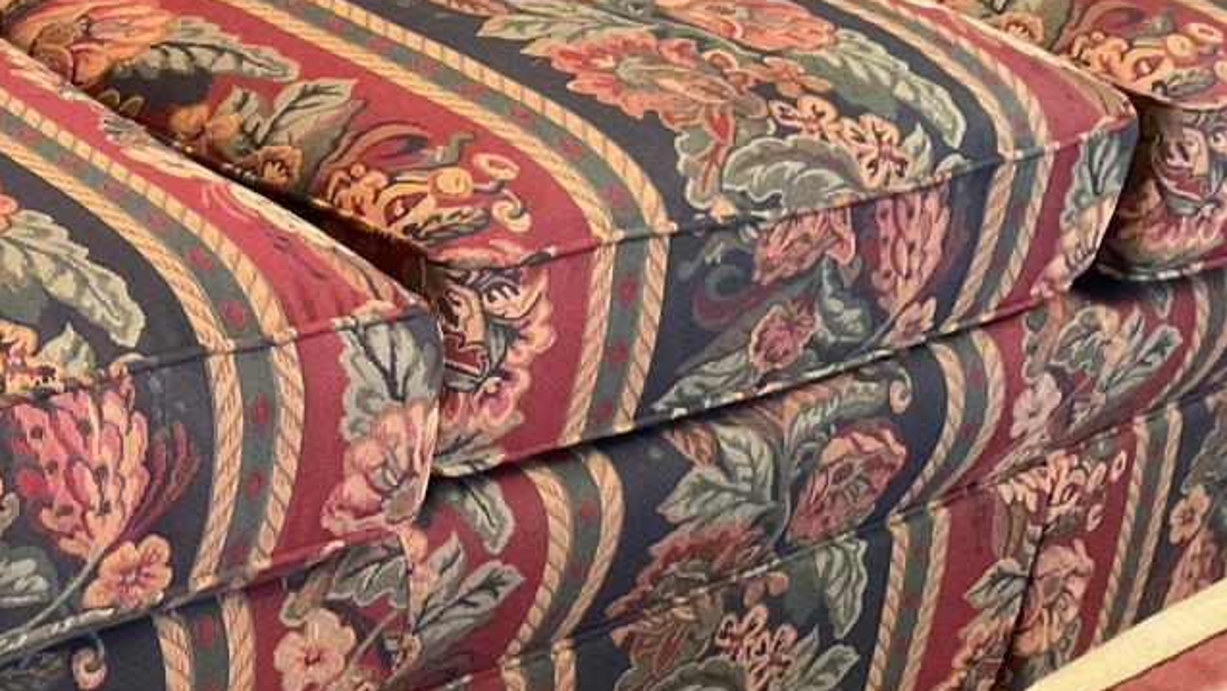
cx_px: -149
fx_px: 2441
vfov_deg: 16.1
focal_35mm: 75
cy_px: 192
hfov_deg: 25.9
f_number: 1.8
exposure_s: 1/30
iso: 400
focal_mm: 3
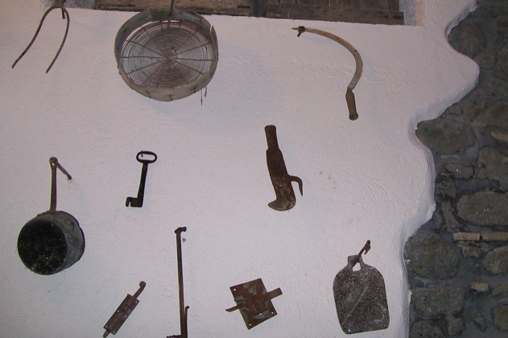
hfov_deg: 50.7
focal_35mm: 38
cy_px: 163
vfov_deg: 35.0
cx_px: 254
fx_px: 536
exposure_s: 1/60
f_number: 2.7
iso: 80
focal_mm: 6
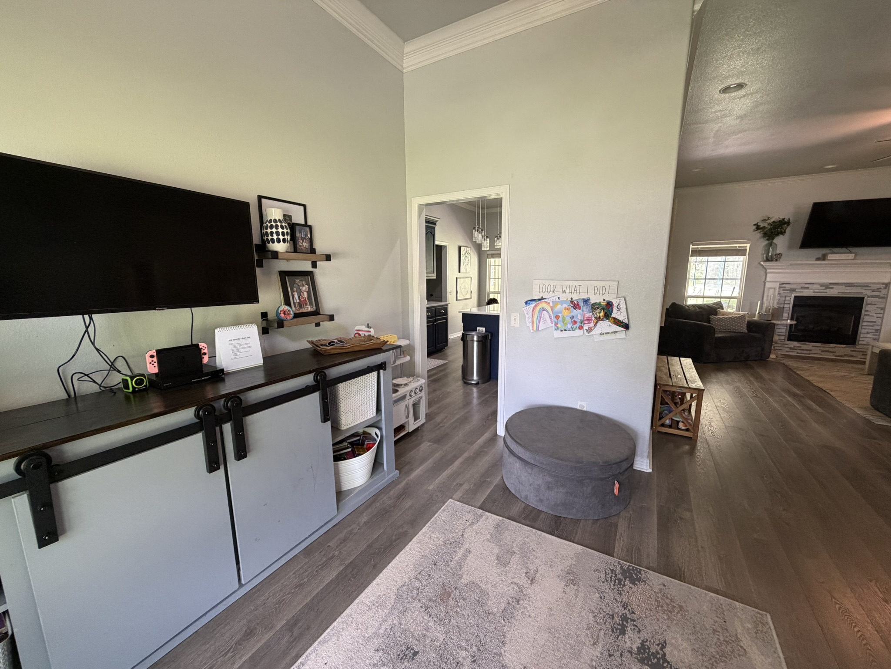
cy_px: 334
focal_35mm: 14
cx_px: 446
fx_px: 360
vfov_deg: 85.7
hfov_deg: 102.1
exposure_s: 1/60
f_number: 2.2
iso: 320
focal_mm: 2.22
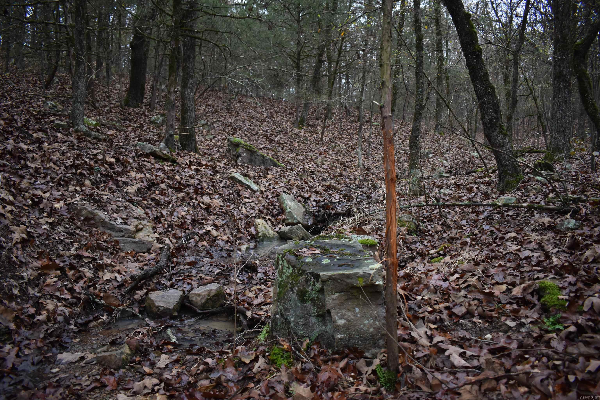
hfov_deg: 67.4
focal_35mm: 27
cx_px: 300
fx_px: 450
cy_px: 200
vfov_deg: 47.9
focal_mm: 18
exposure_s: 1/125
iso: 900
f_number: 3.5
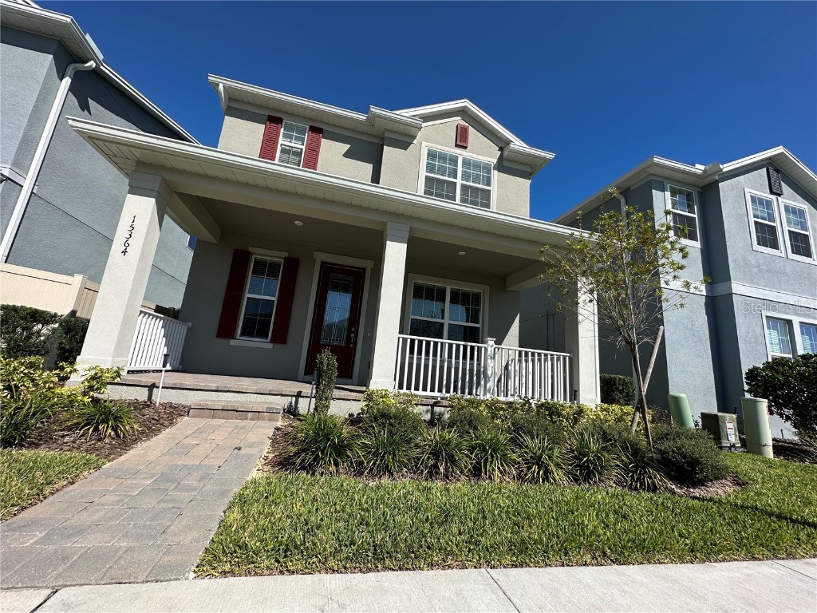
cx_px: 408
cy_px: 306
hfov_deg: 102.1
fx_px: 330
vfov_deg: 85.7
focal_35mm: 14
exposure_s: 1/1949
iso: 50
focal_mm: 2.22
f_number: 2.2
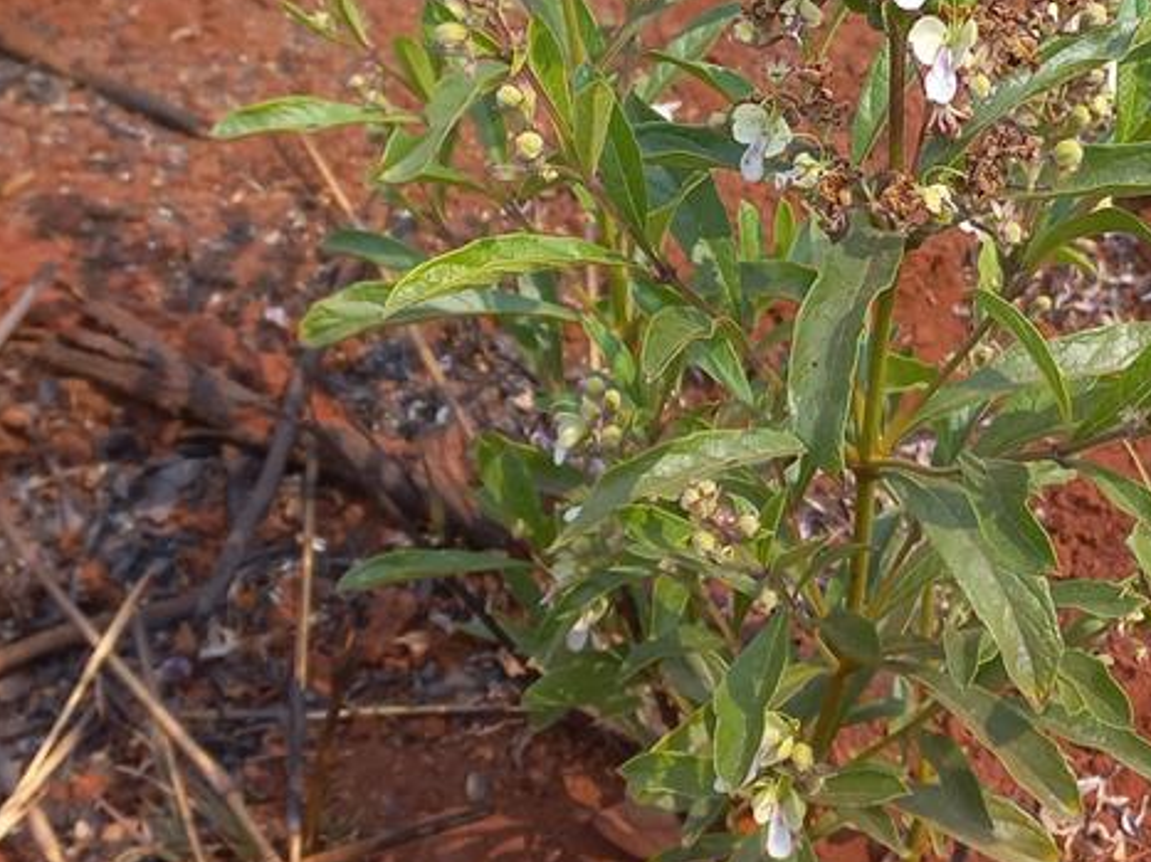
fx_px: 2227
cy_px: 74
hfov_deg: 28.7
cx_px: 821
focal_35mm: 67
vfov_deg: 21.4
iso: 25
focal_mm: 4.6
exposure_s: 1/266
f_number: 1.8
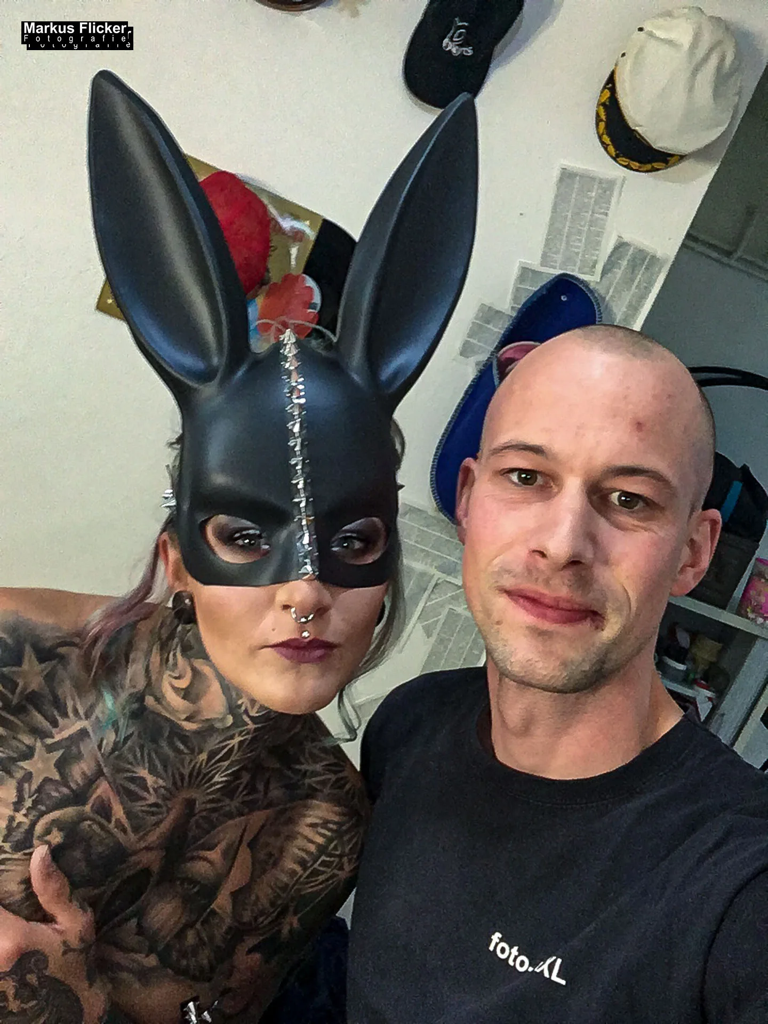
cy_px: 512
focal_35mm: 31
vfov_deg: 58.4
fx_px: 917
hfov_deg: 45.4
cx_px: 384
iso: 250
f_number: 2.4
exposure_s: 1/25
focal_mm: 2.15
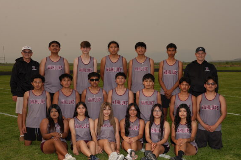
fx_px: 308
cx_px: 120
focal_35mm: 46
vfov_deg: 29.2
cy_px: 94
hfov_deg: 42.8
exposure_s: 1/250
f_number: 10
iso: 100
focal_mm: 34
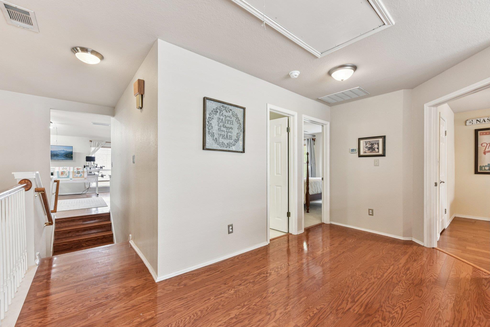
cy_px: 164
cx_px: 245
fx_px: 191
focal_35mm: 14
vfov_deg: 81.2
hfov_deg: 104.3
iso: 450
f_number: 8
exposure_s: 1/15
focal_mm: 14
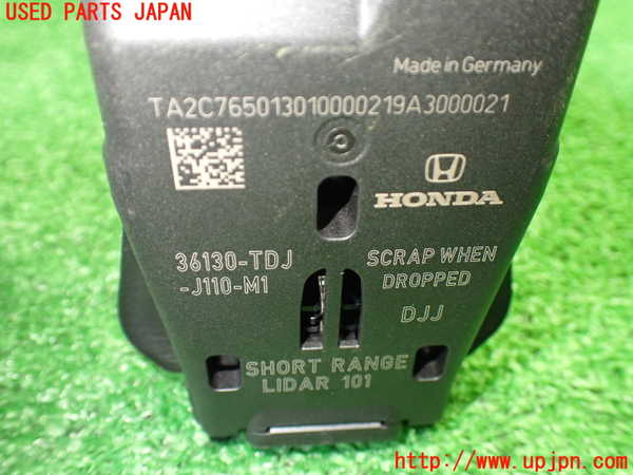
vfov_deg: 44.2
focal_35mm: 32
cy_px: 238
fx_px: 585
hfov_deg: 56.8
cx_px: 316
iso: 800
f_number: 2.4
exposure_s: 1/50
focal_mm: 5.79
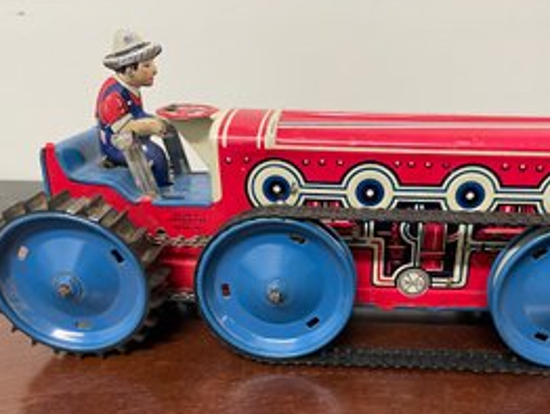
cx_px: 343
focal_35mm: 34
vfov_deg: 41.7
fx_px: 541
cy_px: 245
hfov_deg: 53.3
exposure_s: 1/60
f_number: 1.6
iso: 125
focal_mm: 4.2
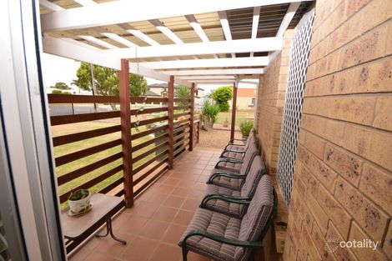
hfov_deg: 100.4
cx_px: 196
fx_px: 163
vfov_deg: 77.3
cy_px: 130
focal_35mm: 15
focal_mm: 10
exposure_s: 1/125
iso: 220
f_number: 5.6
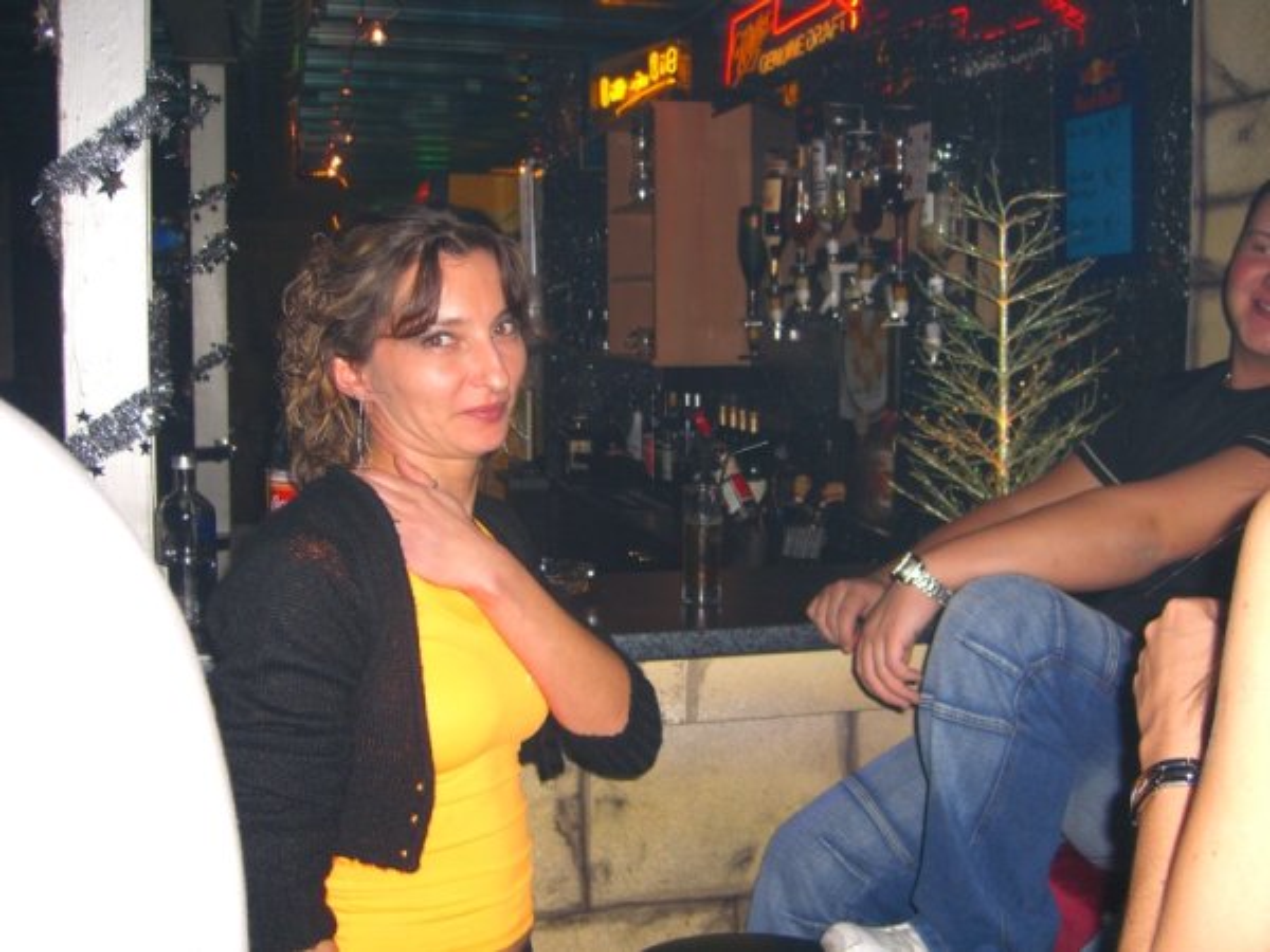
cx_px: 635
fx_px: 1394
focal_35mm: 38
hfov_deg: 49.0
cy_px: 476
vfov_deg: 37.7
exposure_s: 1/60
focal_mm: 7.9
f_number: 2.8
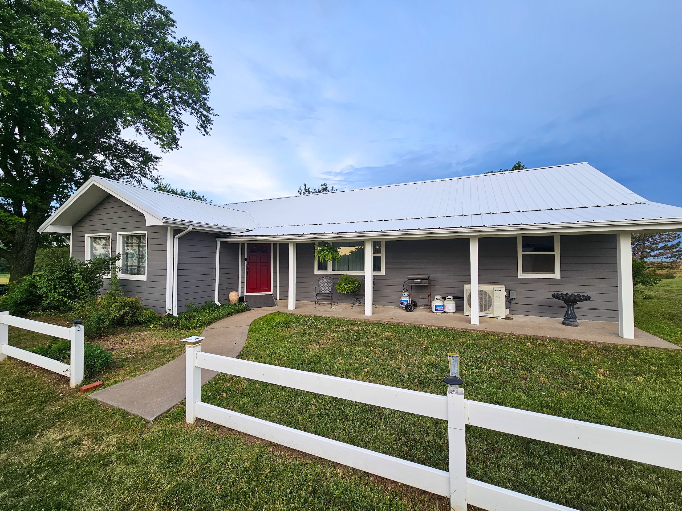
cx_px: 341
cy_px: 256
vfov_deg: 89.9
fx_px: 256
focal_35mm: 13
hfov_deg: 106.2
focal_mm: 2.2
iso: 50
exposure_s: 1/170
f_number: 2.2
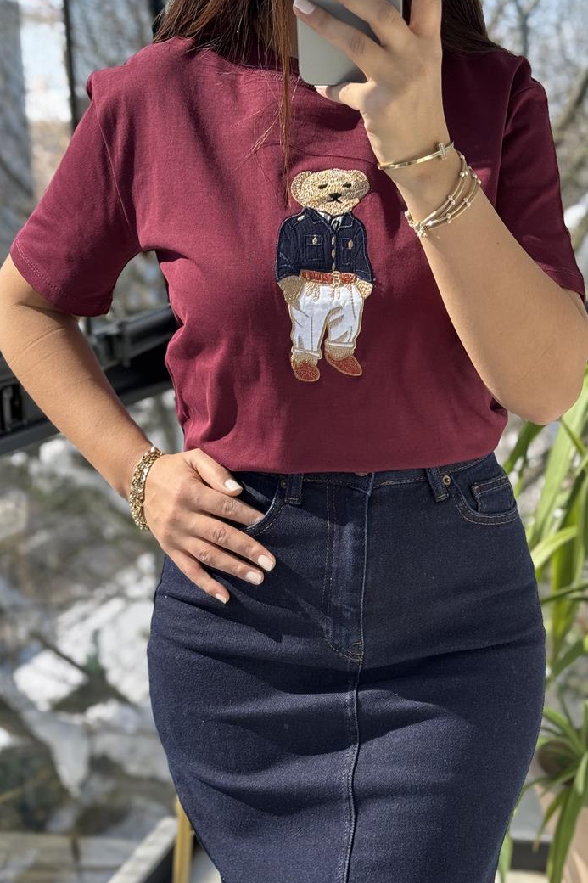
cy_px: 504
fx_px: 1568
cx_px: 328
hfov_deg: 21.2
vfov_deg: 31.4
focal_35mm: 64
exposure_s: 1/549
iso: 64
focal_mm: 6.76
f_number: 1.78
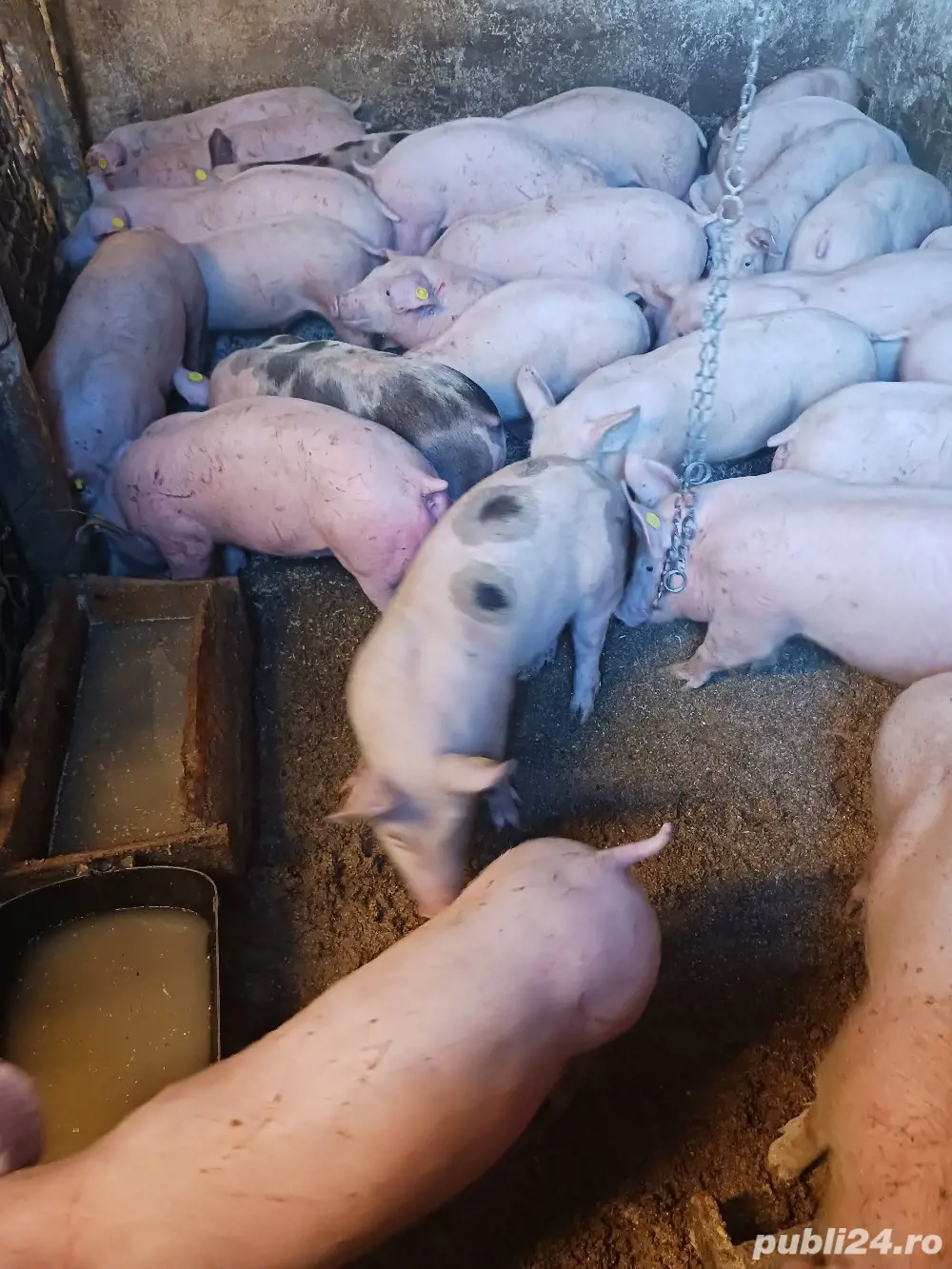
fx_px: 990
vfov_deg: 65.3
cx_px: 476
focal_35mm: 27
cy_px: 634
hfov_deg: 51.4
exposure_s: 1/20
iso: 800
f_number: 1.8
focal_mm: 4
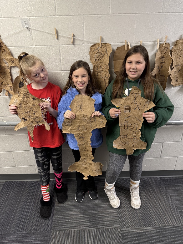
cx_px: 92
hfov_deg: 56.8
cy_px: 122
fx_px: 169
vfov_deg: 71.6
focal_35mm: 24
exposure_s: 1/60
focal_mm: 6.76
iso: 250
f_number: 1.78
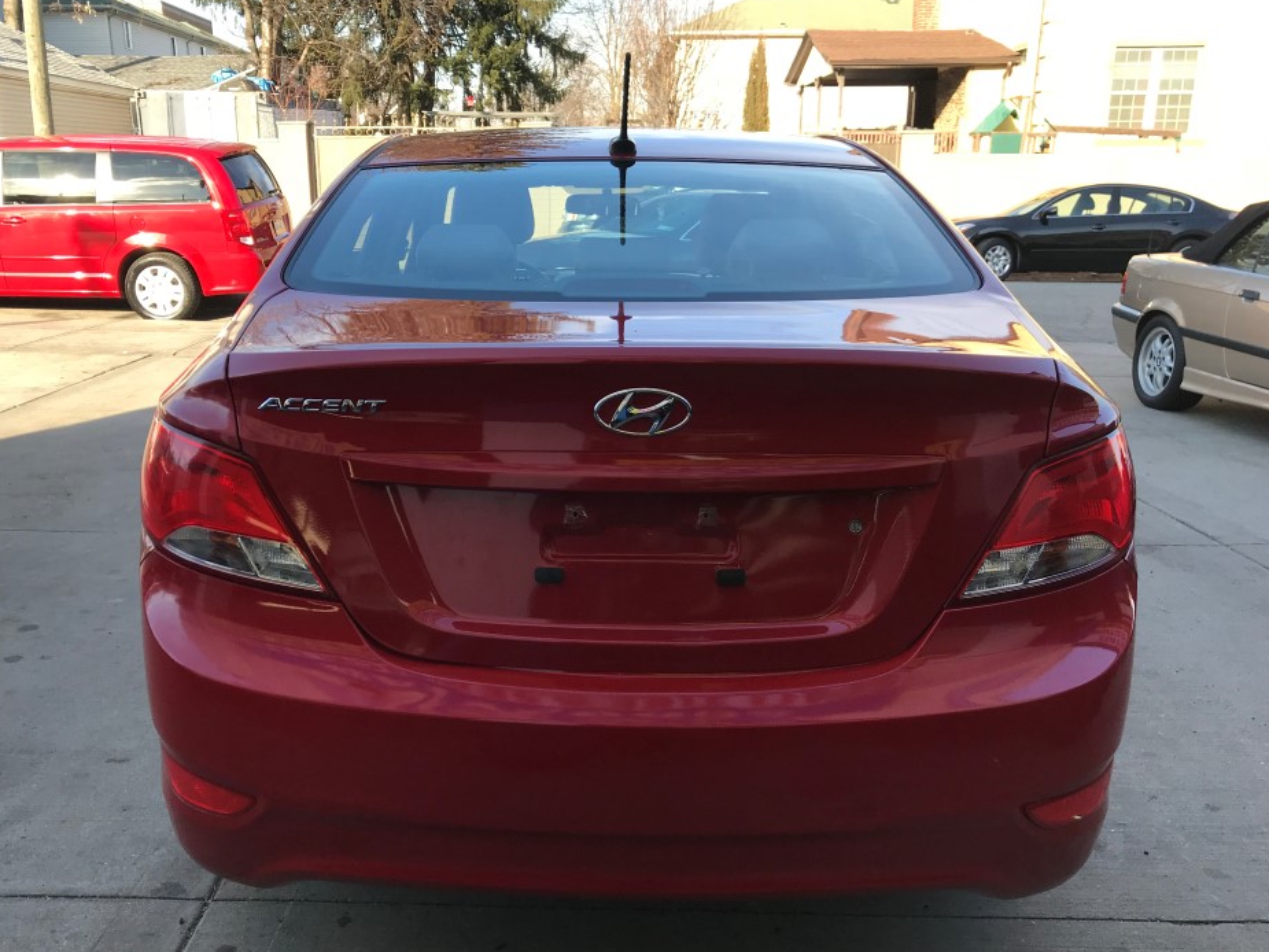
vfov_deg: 45.4
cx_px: 583
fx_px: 1137
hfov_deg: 58.3
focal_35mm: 31
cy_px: 508
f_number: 1.8
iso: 20
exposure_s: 1/413
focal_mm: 3.99
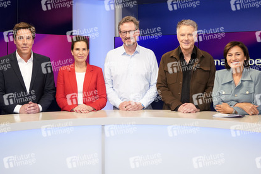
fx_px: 268
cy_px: 82
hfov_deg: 51.9
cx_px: 129
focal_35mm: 37
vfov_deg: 35.9
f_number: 5
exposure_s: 1/125
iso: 2000
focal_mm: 34
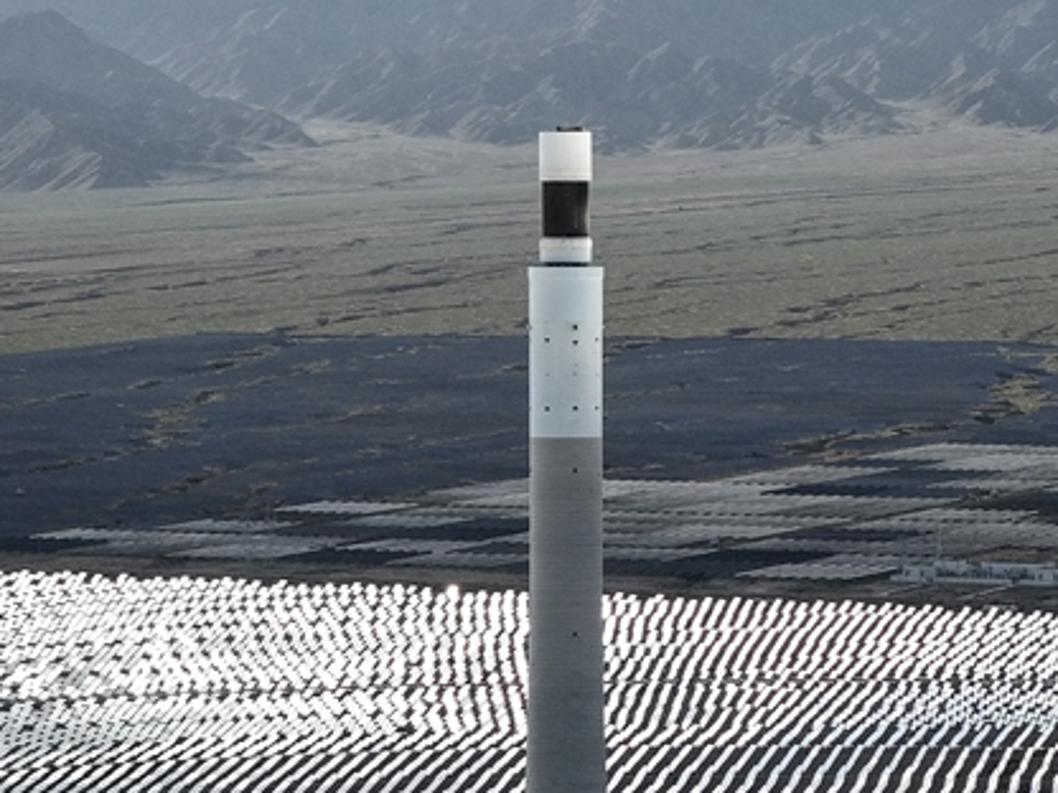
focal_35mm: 202
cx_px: 554
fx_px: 6174
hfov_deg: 9.8
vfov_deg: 7.4
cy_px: 272
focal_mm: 19.35
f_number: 2.8
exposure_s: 1/1600
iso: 200
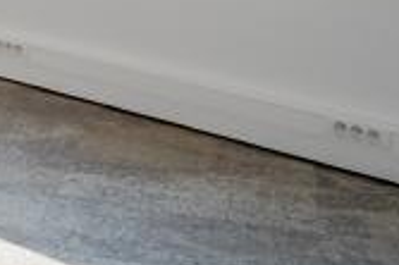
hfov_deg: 8.6
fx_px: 1528
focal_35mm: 138
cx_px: -1121
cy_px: -271
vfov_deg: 9.3
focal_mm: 12
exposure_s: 1/105
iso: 200
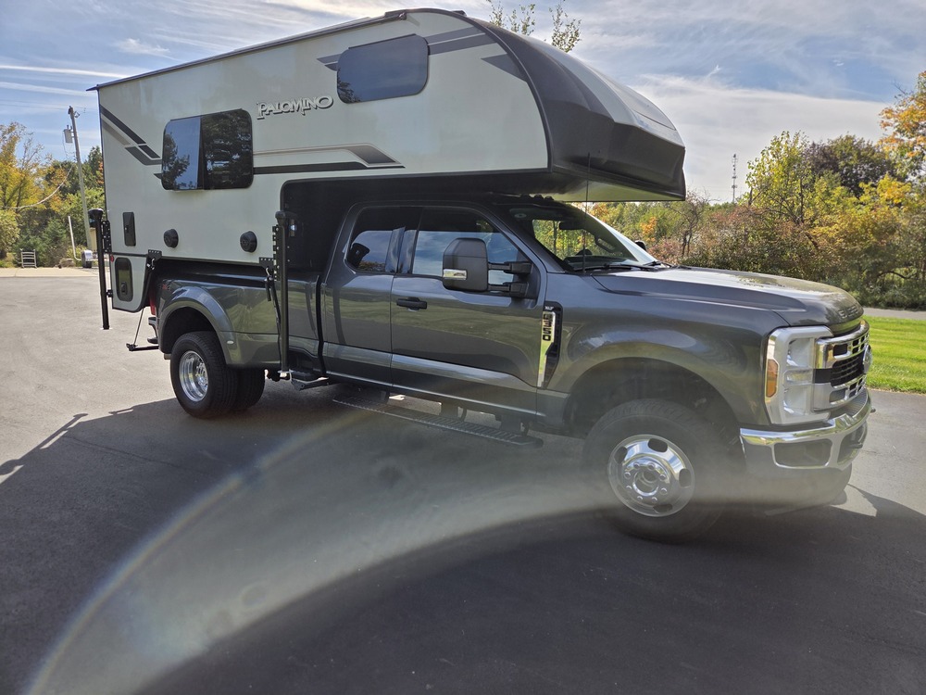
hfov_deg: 73.9
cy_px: 348
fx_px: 615
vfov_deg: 58.9
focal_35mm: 23
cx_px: 463
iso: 80
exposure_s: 1/3988
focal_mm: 5.4
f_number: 1.8
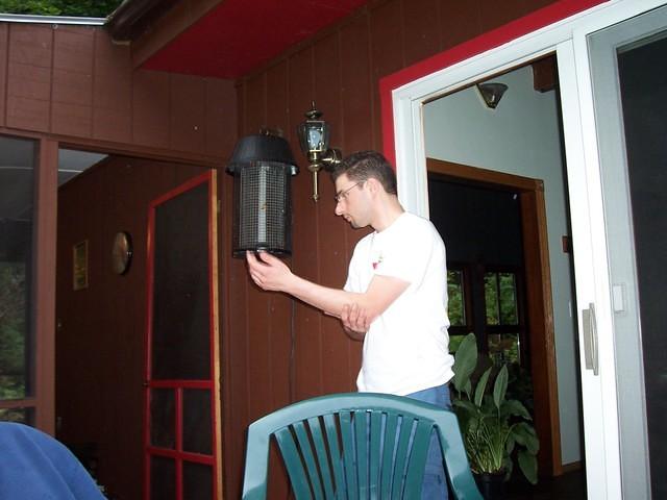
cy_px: 250
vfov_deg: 38.7
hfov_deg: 50.1
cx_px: 334
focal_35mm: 37
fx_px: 713
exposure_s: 1/60
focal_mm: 5.6
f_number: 2.8
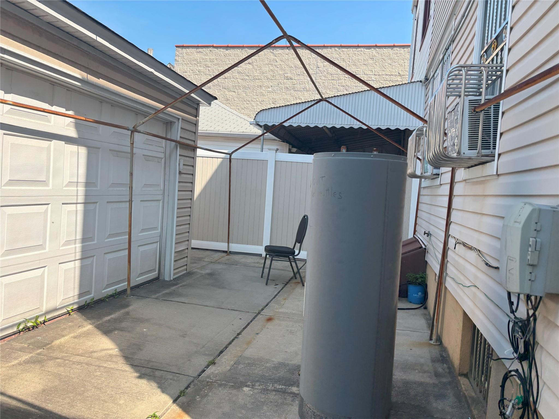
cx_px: 280
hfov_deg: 67.3
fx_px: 420
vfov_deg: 53.1
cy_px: 210
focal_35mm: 26
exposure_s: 1/1984
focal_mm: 5.96
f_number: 1.6
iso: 50
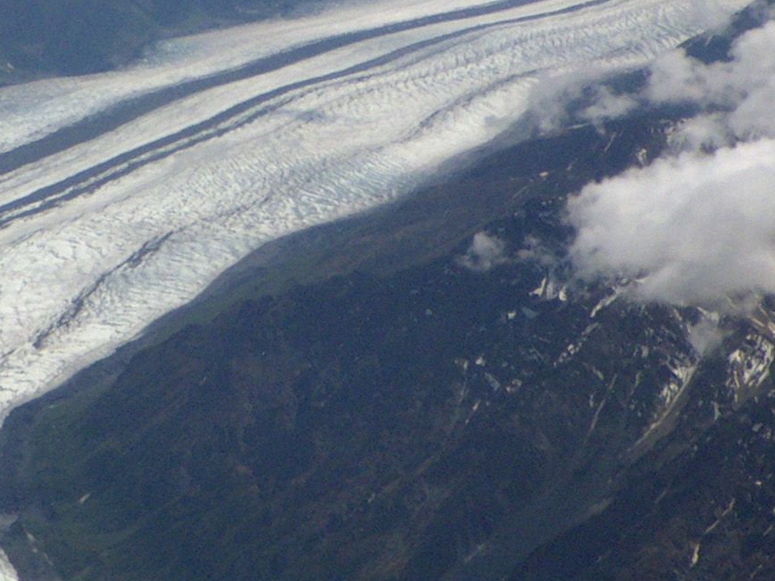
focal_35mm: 262
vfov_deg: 5.7
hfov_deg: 7.5
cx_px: 149
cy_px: 406
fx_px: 5865
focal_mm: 11.1
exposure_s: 1/400
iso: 50
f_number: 5.5
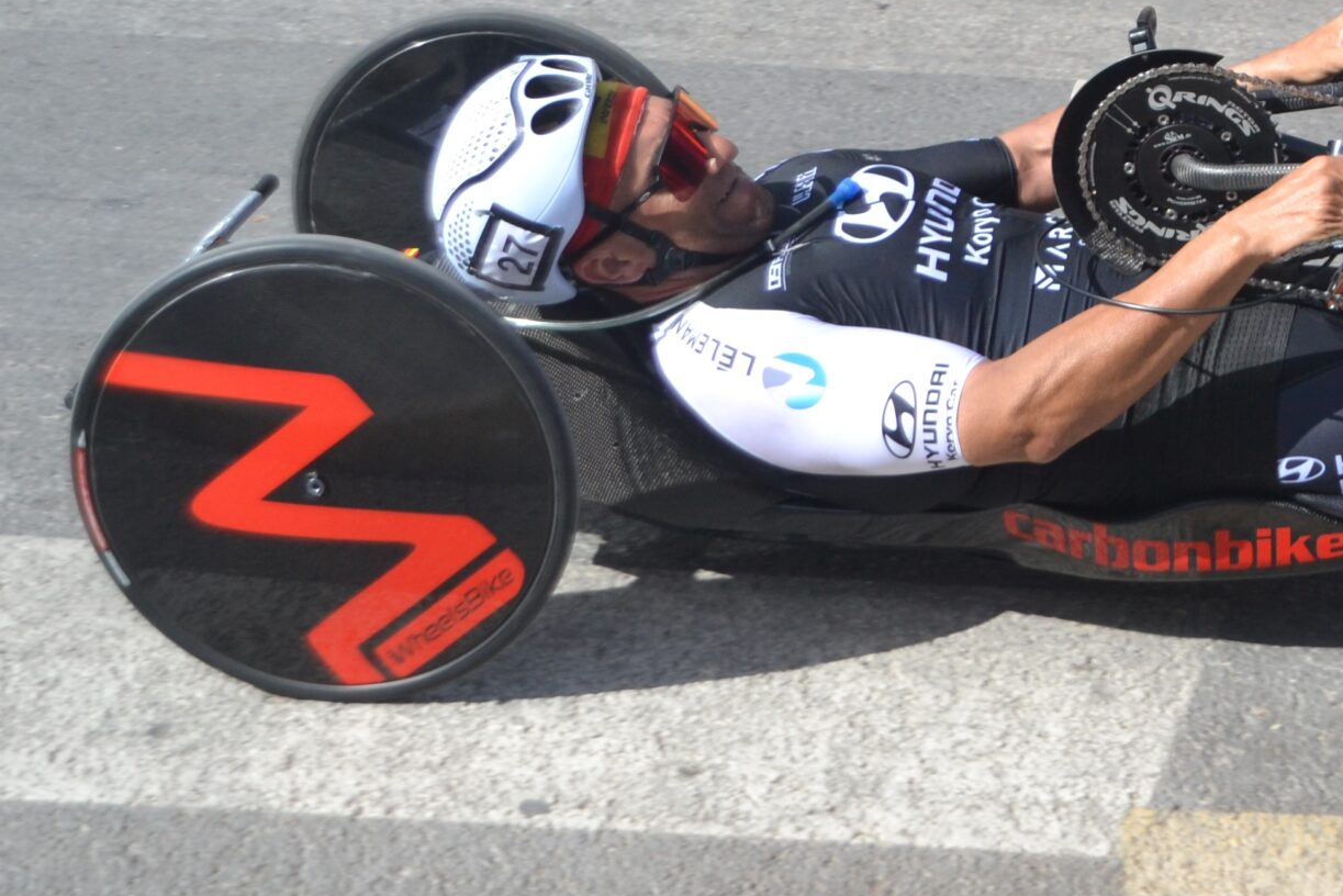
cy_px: 62
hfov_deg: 21.7
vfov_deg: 14.8
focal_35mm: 91
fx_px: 3397
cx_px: 1265
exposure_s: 1/1250
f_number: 5.6
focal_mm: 29
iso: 400
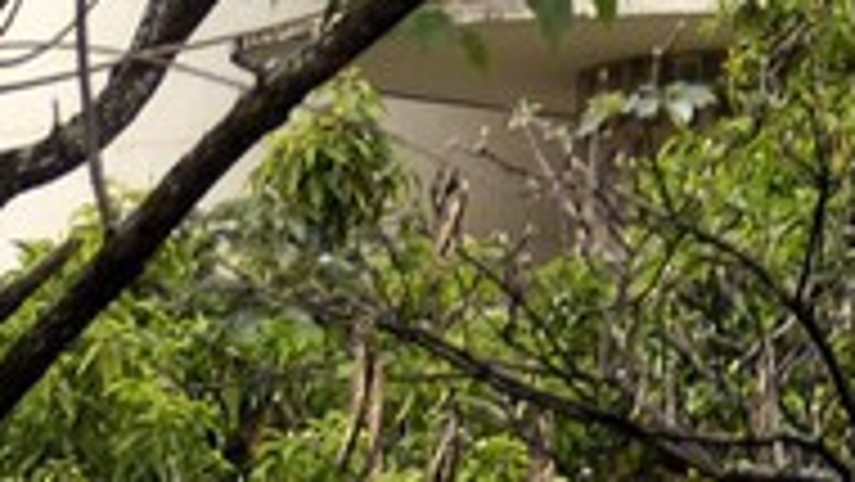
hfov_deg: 2.3
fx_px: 21022
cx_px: 1629
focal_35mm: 927
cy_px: -2906
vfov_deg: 1.3
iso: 160
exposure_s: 1/160
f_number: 6
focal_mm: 70
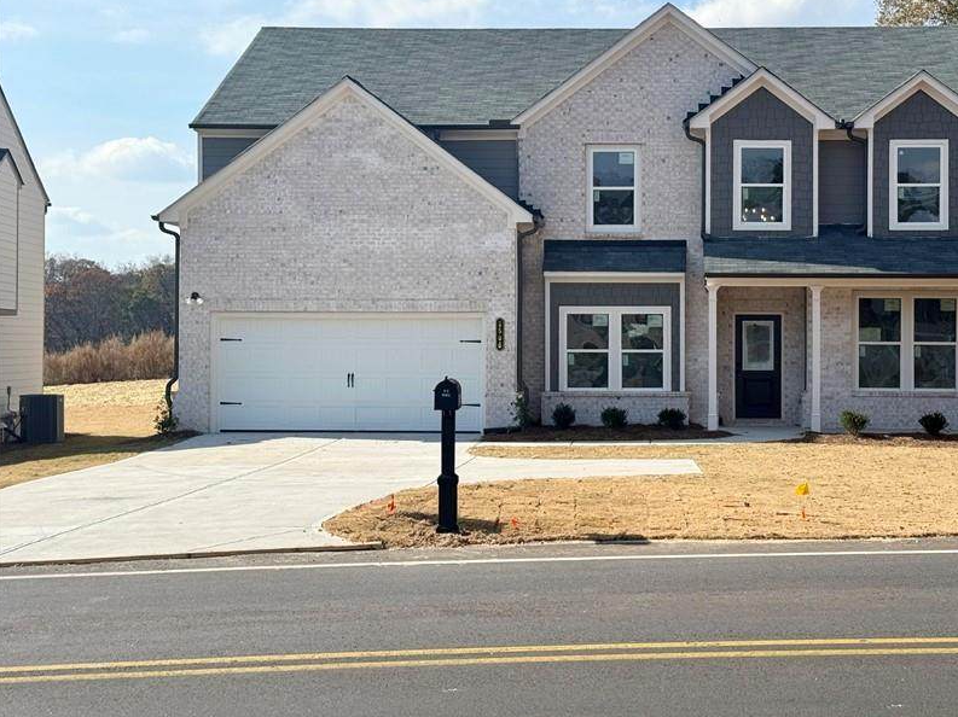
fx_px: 1715
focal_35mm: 62
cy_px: 301
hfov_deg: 31.0
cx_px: 612
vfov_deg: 23.6
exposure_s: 1/5587
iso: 64
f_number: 1.78
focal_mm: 6.76
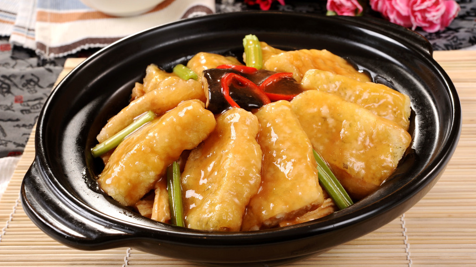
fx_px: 795
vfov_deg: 19.1
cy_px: 135
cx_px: 238
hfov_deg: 33.3
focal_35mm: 63
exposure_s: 1/125
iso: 320
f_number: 18
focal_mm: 60
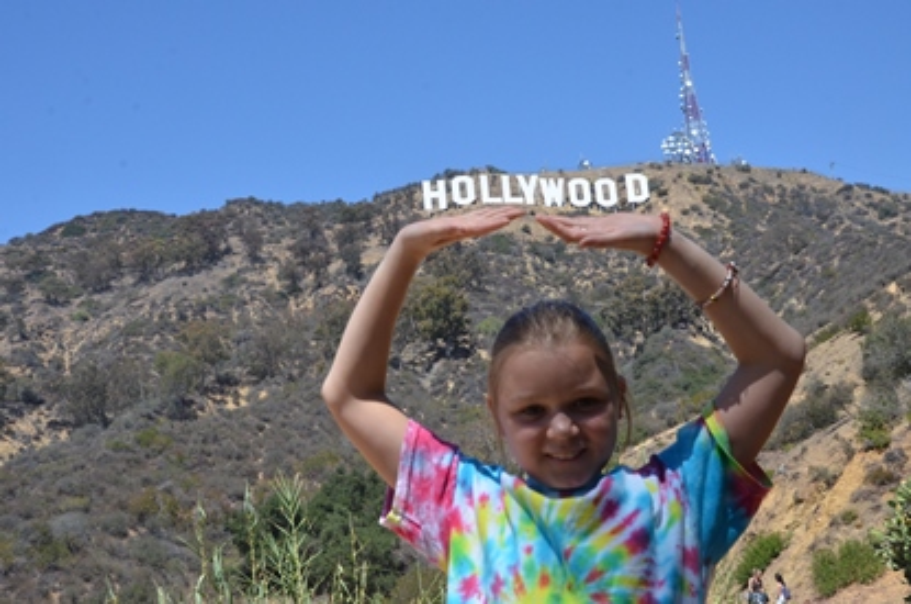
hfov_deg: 46.5
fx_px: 1061
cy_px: 302
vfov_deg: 31.8
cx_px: 456
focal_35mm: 42
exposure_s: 1/640
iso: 1000
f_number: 14
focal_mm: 28
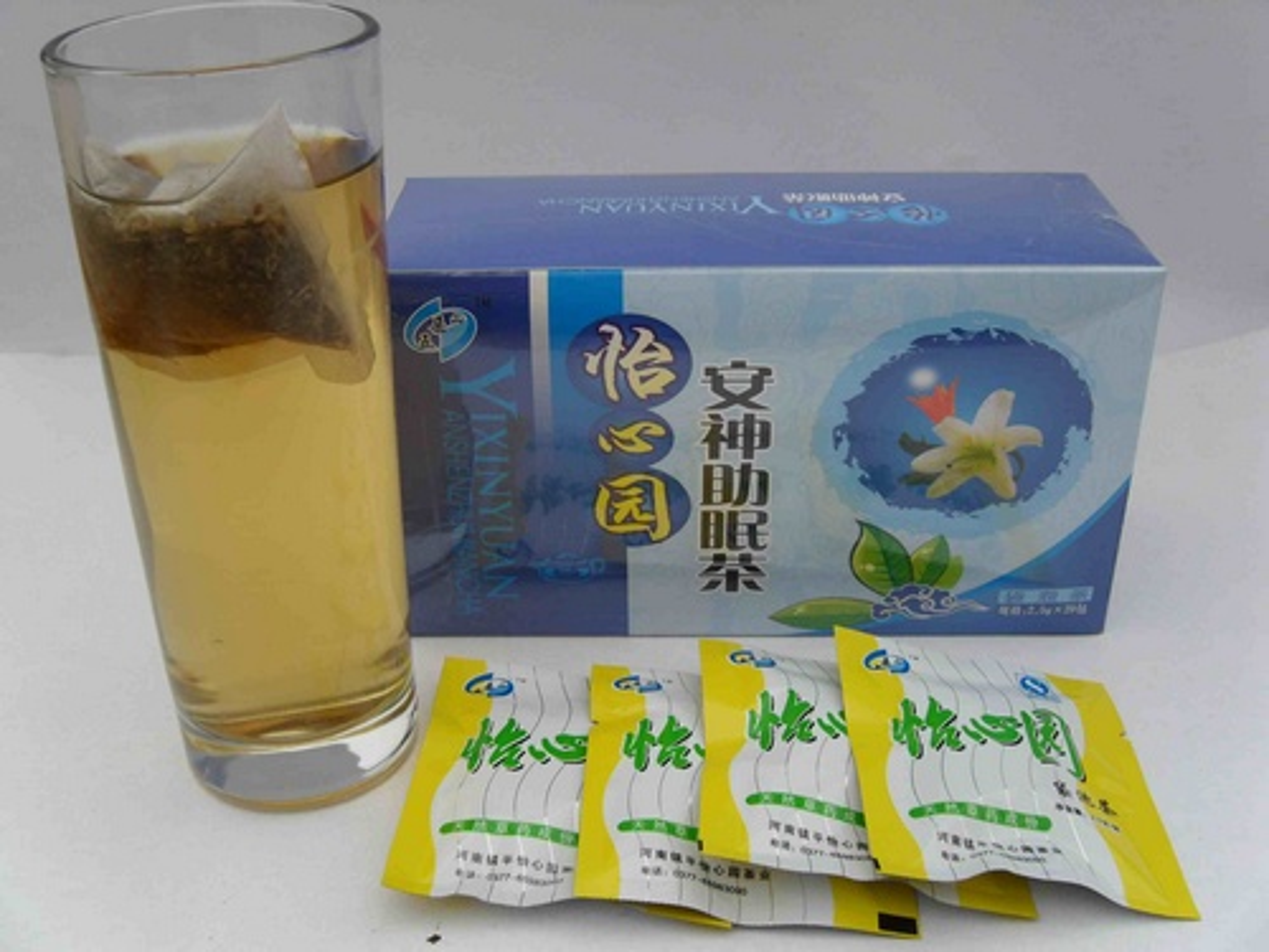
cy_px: 476
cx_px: 634
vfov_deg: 36.8
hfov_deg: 47.9
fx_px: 1430
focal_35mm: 39
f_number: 3.7
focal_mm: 7
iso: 80
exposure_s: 1/350
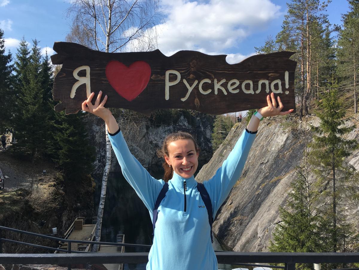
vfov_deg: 48.2
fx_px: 301
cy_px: 135
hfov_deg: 61.7
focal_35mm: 29
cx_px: 180
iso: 25
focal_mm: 4.15
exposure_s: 1/1012
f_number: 2.2
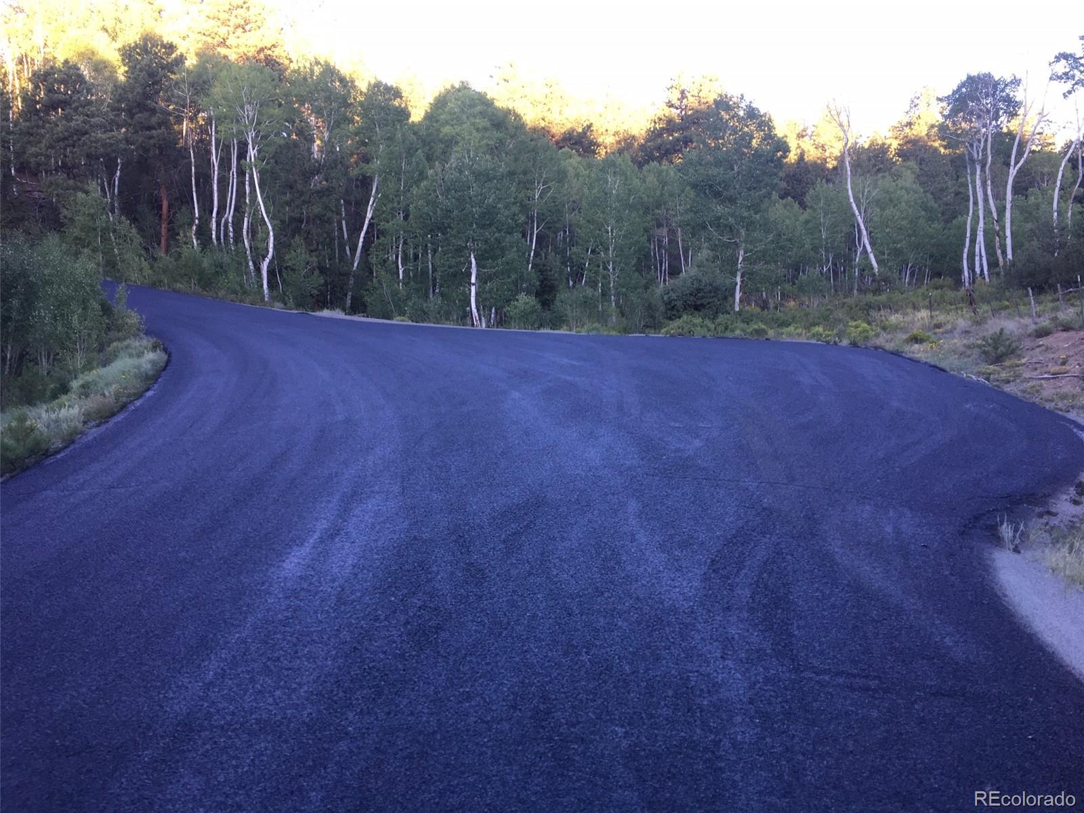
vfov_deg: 48.2
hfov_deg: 61.7
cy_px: 406
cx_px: 542
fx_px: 908
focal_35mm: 29
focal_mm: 4.15
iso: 32
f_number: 2.2
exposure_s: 1/60
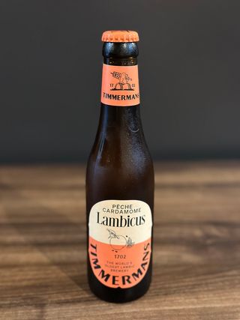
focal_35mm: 48
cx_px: 120
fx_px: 444
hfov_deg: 30.3
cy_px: 160
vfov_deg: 39.7
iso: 640
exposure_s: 1/25
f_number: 1.78
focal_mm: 6.86
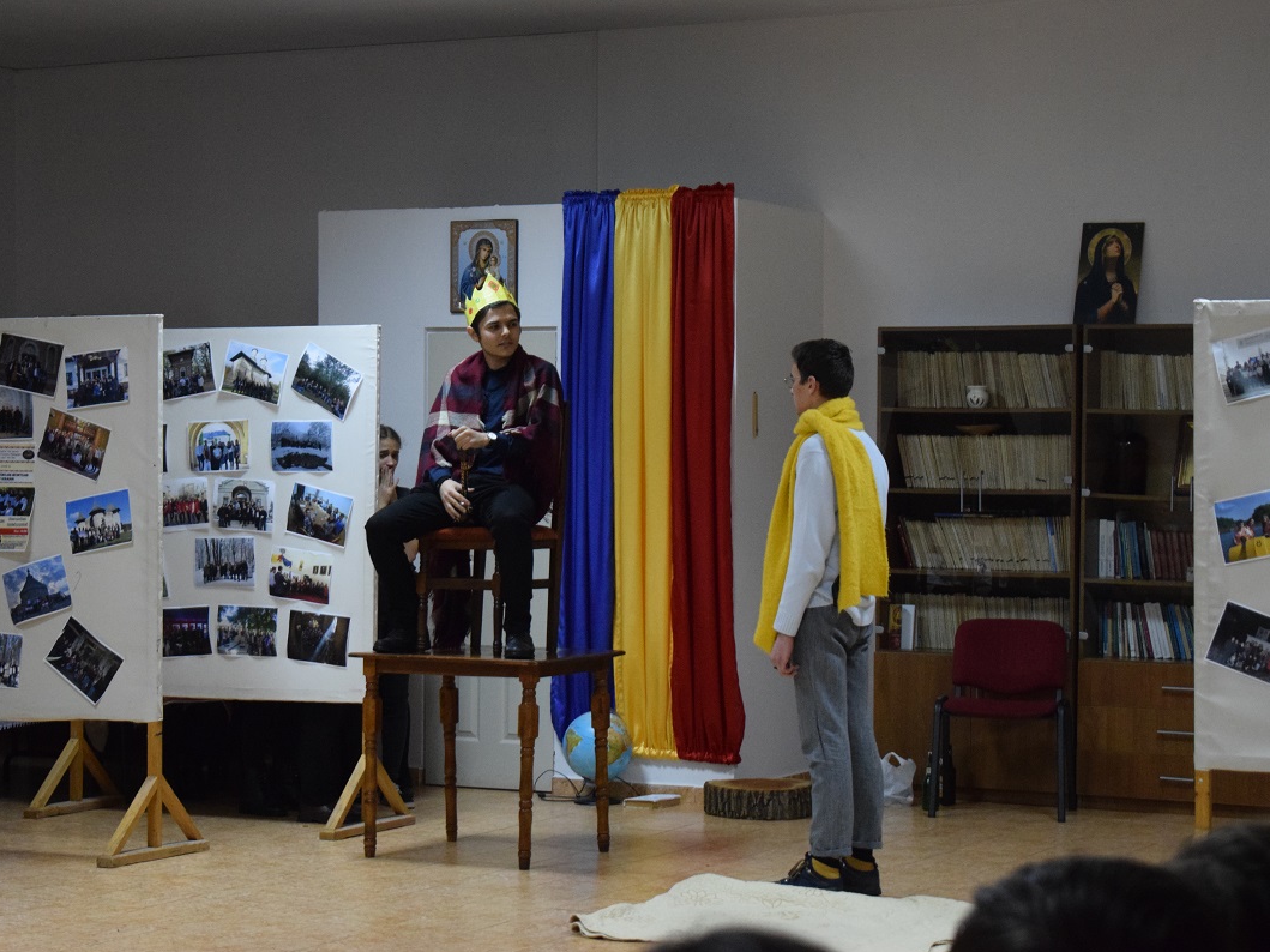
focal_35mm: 85
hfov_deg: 23.0
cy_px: 477
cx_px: 579
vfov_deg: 17.4
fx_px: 3118
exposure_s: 1/40
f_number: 5.6
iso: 3200
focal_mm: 52
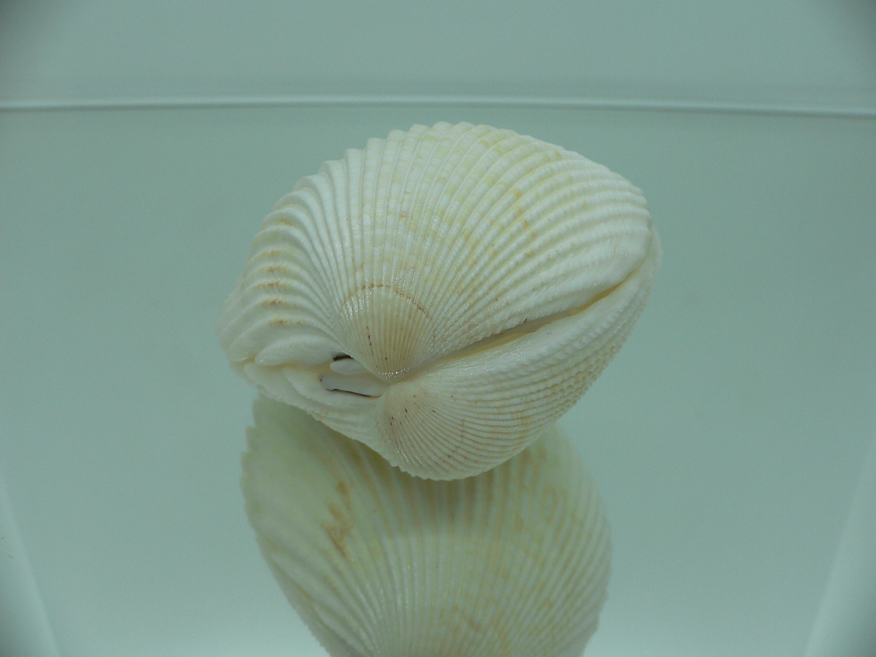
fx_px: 886
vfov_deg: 40.7
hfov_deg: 52.6
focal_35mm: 35
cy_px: 328
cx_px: 438
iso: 80
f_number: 2.8
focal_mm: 4.6
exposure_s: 1/80
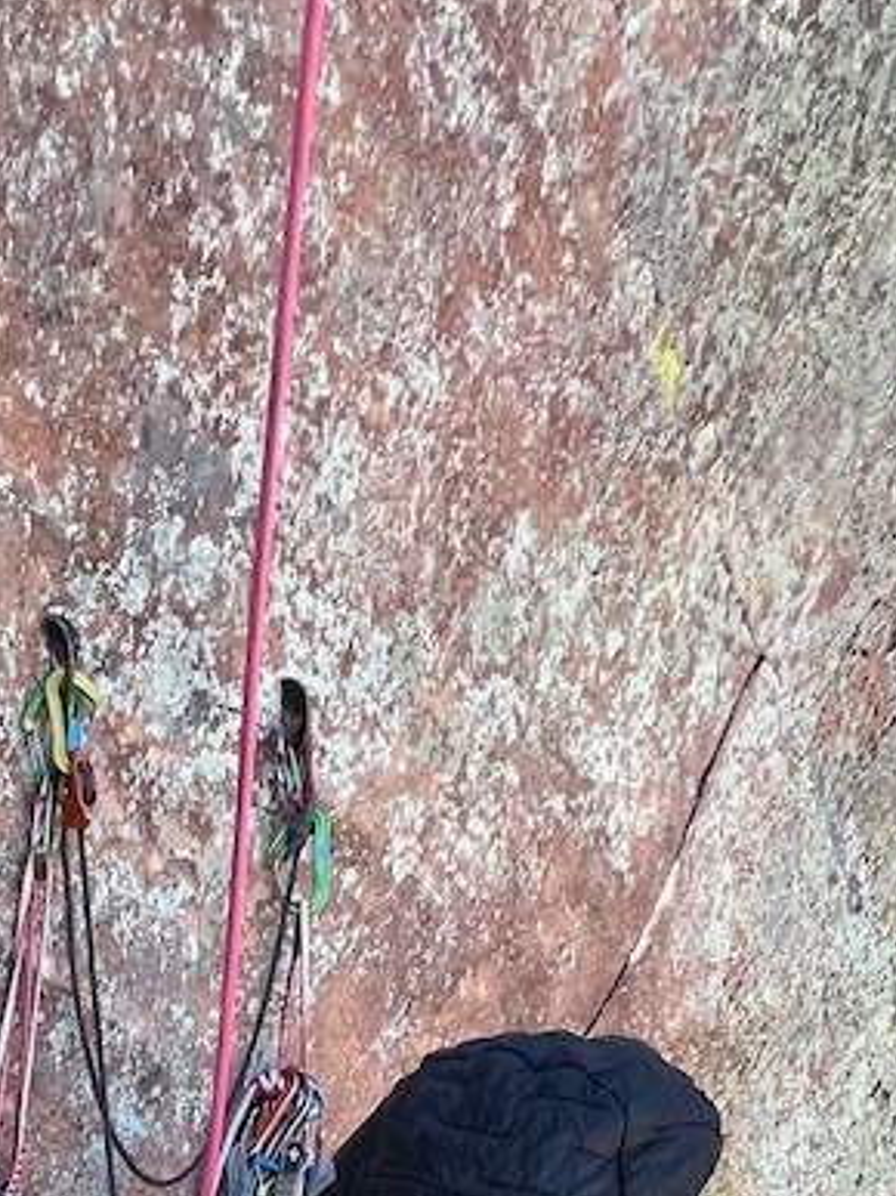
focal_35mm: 43
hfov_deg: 26.7
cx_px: -352
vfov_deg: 25.6
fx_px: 1485
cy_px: 1962
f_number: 1.8
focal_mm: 1.57
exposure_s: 1/233
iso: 32
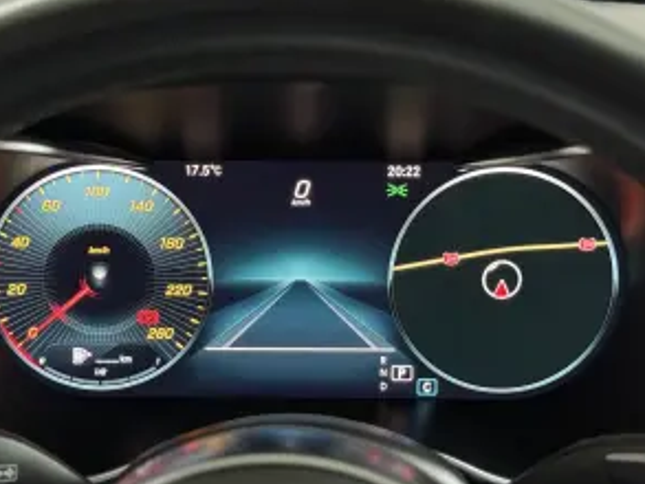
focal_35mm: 59
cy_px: 268
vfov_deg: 24.8
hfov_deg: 32.7
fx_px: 1100
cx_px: 286
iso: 400
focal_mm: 6.76
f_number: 1.78
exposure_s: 1/37
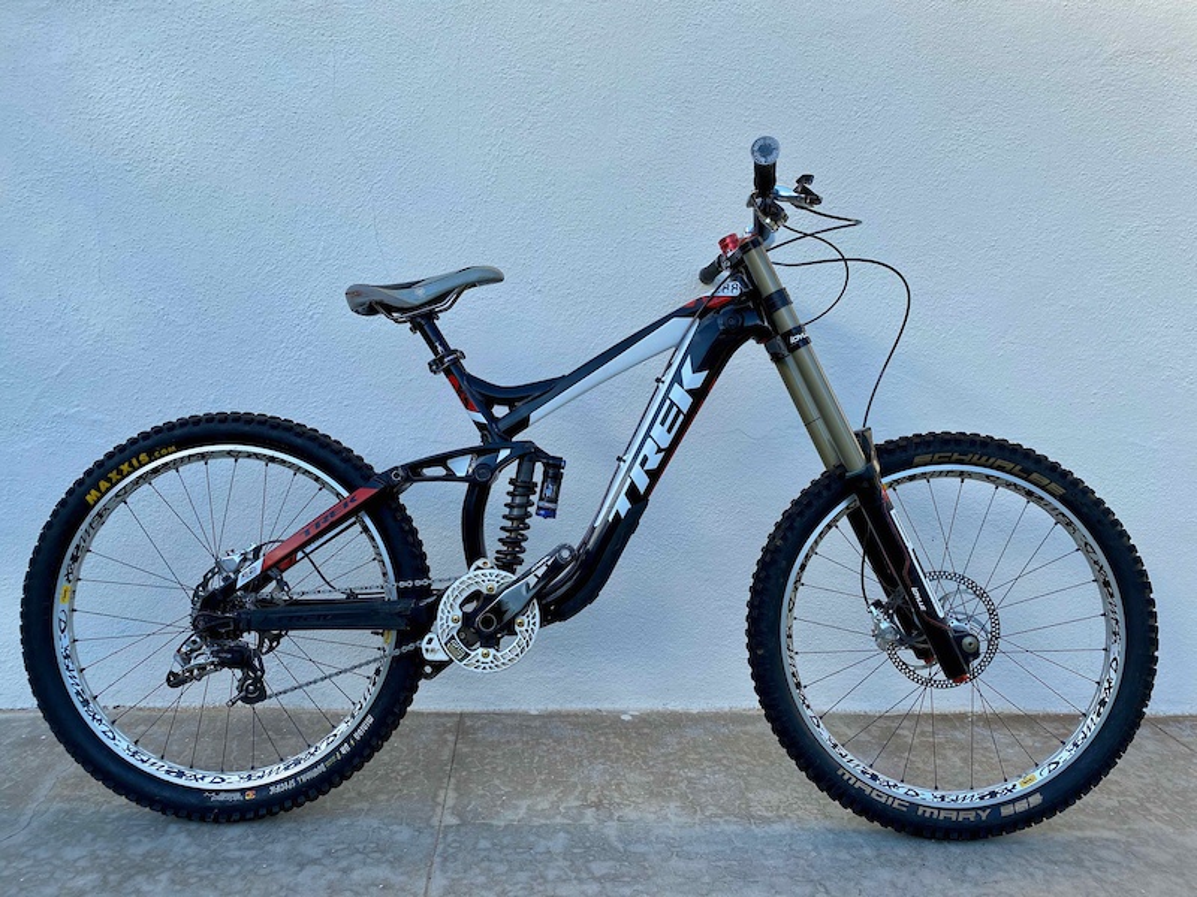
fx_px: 899
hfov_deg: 67.3
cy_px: 448
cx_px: 598
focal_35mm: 26
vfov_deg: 53.1
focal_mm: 4.25
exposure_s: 1/466
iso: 32
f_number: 1.8
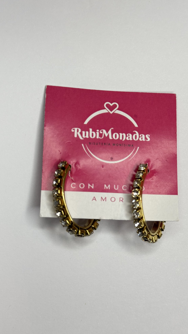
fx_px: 470
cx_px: 110
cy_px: 168
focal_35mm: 53
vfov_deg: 39.2
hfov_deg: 22.6
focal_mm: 6.76
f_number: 1.78
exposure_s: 1/50
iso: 64
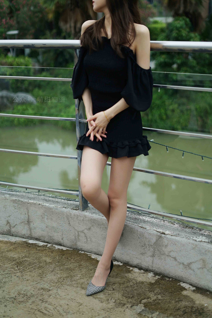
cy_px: 159
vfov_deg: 39.6
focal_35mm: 50
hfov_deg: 27.0
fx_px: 441
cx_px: 106
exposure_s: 1/3200
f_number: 2
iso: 200
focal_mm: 50
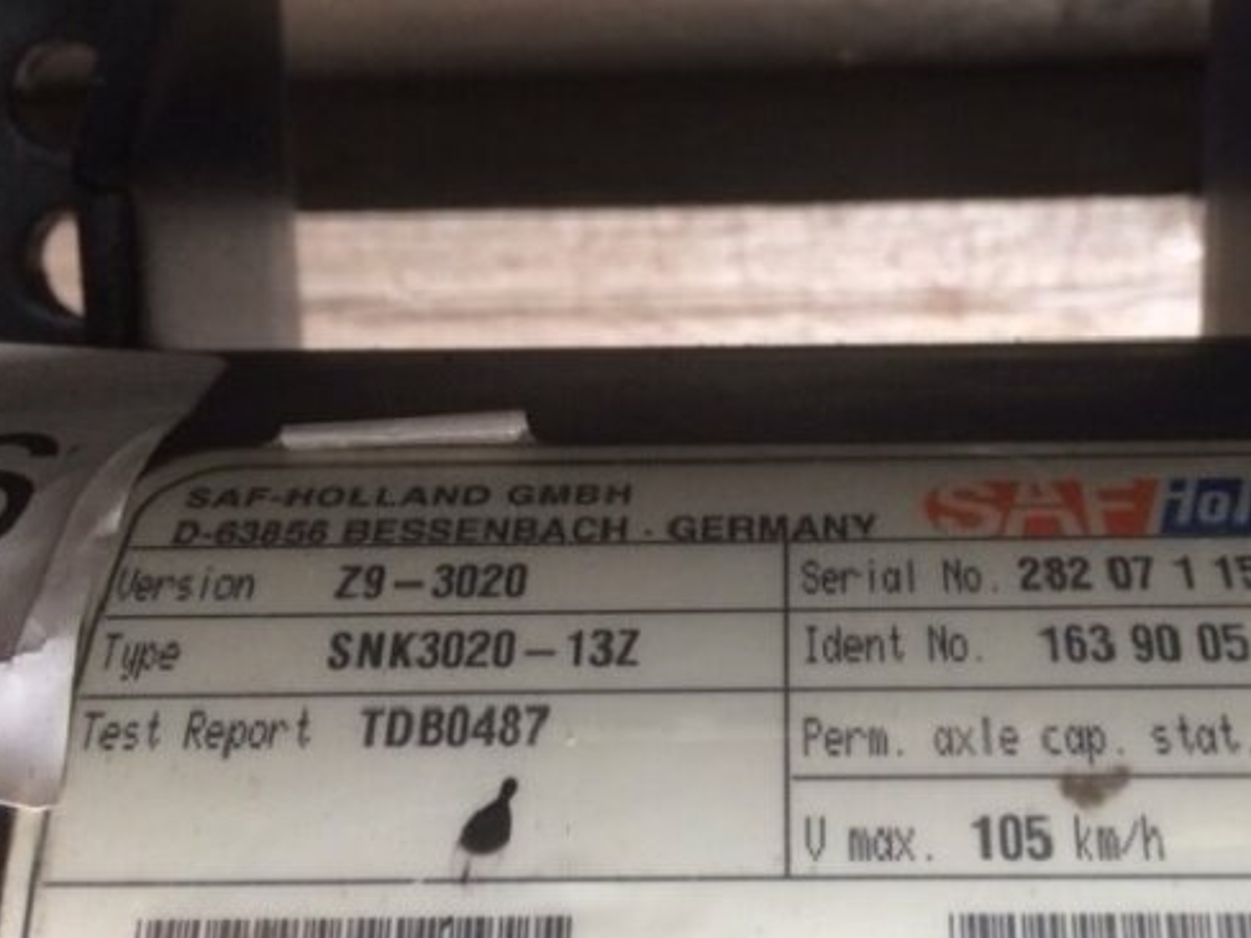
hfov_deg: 48.6
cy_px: 492
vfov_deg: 37.7
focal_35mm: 38
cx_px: 764
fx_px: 1373
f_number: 2.2
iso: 125
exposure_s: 1/33
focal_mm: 4.15
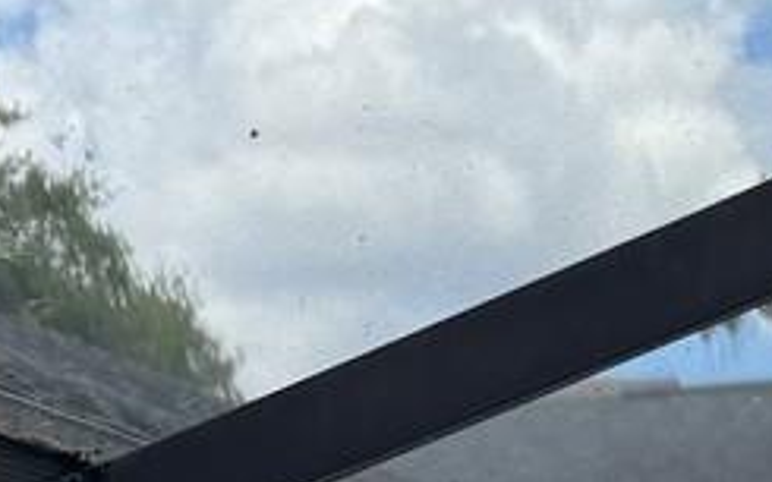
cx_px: 211
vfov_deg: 7.6
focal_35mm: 166
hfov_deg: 12.6
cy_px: 876
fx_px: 3492
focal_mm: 6.76
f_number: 1.78
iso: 80
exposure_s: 1/1425
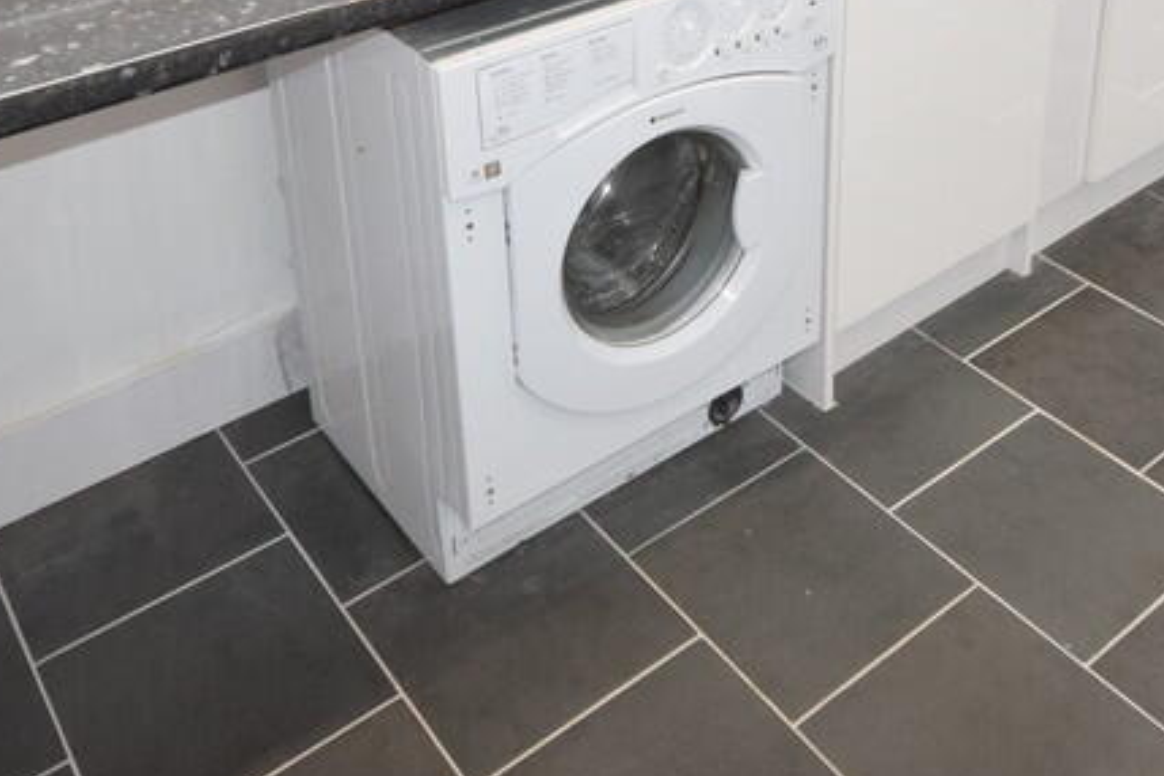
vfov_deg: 28.5
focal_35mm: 43
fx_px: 1390
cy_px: -64
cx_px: 697
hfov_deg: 45.2
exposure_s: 1/125
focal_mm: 12
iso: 800
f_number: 5.6
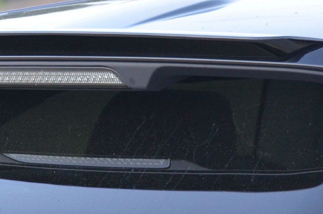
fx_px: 3223
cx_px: 80
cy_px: 116
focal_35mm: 360
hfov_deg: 5.7
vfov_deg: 3.8
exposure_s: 1/60
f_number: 5.3
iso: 1600
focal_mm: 90
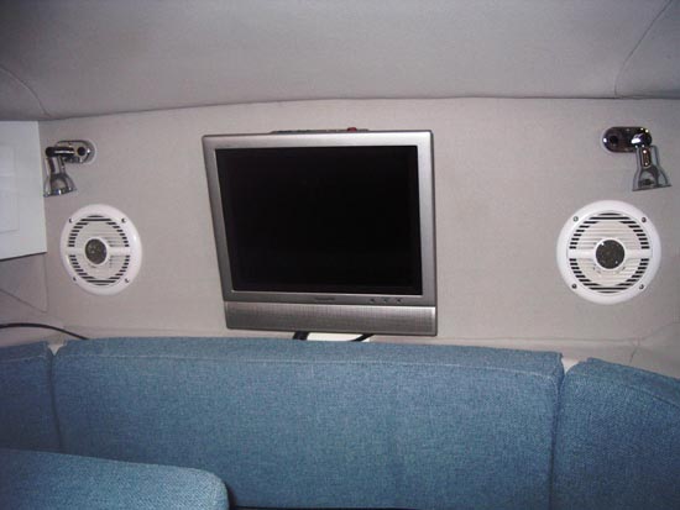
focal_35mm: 38
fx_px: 747
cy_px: 255
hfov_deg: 49.0
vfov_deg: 37.7
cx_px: 340
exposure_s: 1/60
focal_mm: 5.8
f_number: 2.6
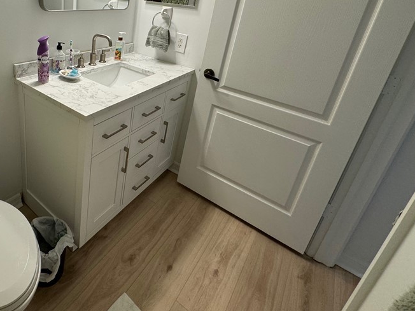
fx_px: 264
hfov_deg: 71.6
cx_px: 108
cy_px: 81
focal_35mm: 22
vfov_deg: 58.2
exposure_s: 1/120
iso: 160
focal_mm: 2.22
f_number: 2.2
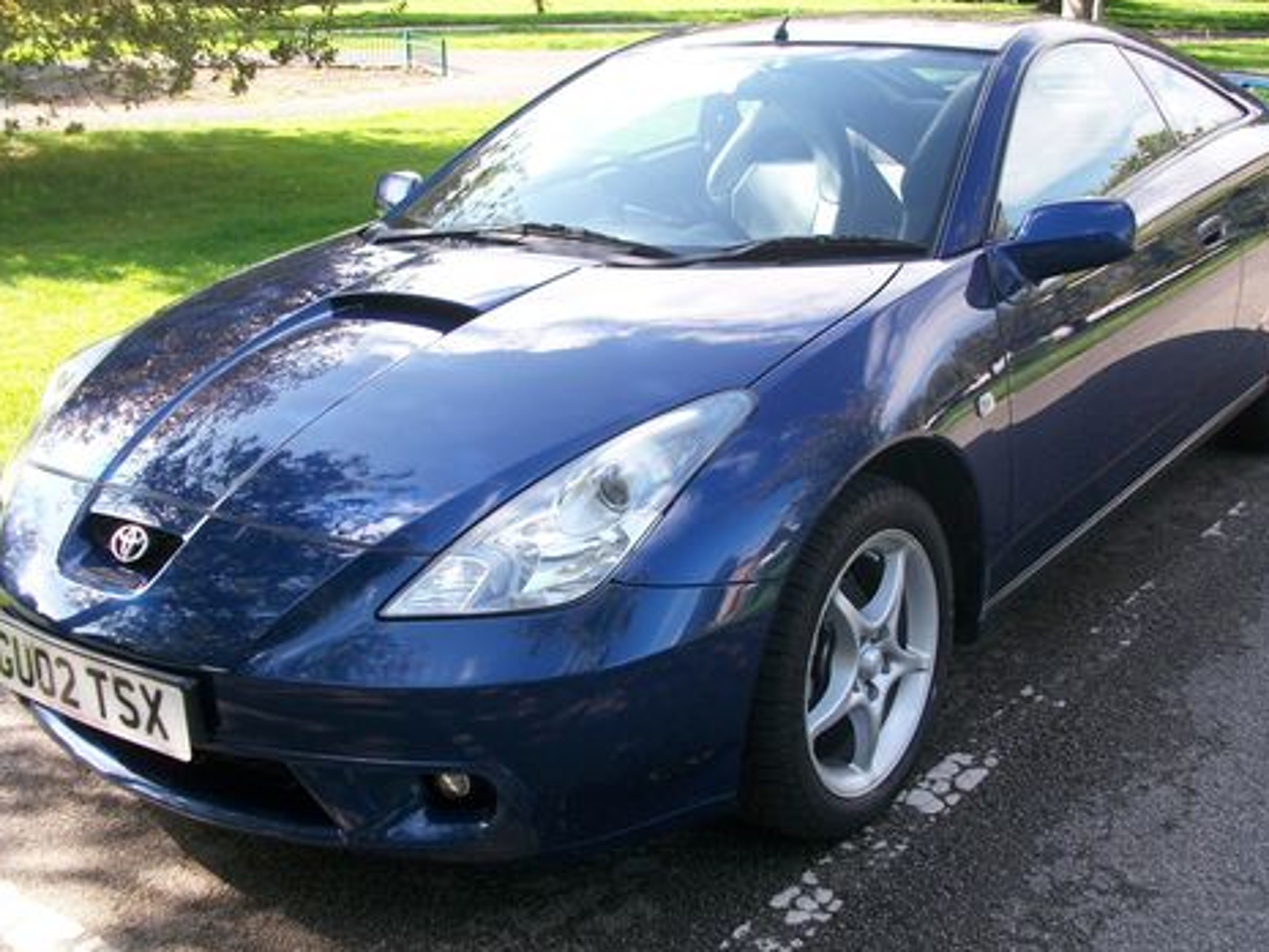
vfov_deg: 36.0
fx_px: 1467
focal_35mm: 40
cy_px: 439
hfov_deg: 46.8
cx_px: 660
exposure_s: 1/162
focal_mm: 5.7
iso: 80
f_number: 2.9
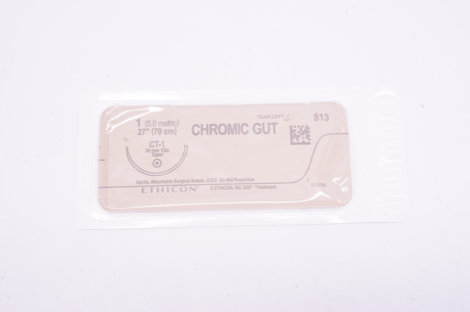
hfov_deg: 40.0
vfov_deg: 27.2
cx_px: 235
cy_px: 156
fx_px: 646
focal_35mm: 50
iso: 800
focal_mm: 33
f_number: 20
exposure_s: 1/13
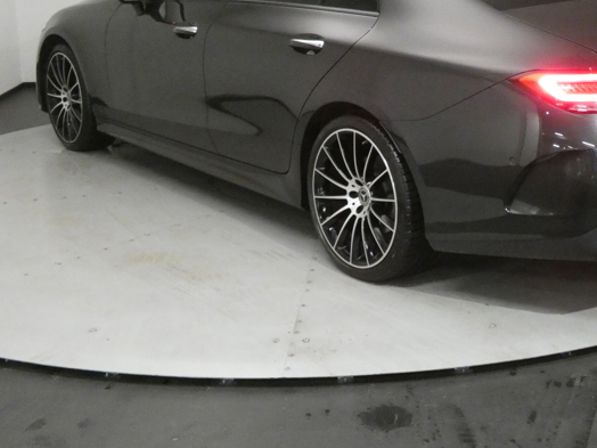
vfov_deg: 25.1
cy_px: 153
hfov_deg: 32.9
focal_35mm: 58
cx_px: 411
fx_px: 1000
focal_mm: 6.8
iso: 1600
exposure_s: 1/80
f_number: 3.5
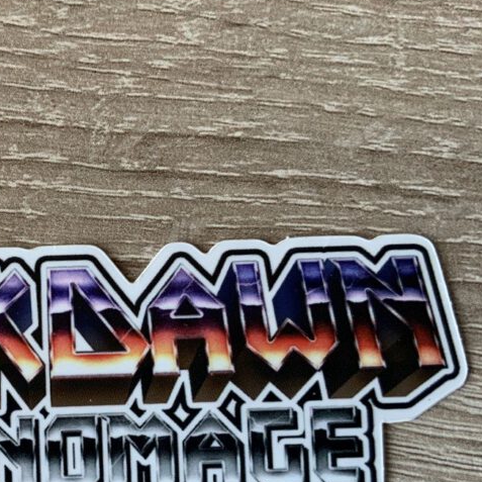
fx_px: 866
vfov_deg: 30.6
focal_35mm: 55
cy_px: 357
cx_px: 67
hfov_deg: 30.0
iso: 50
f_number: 1.8
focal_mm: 3
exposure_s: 1/60
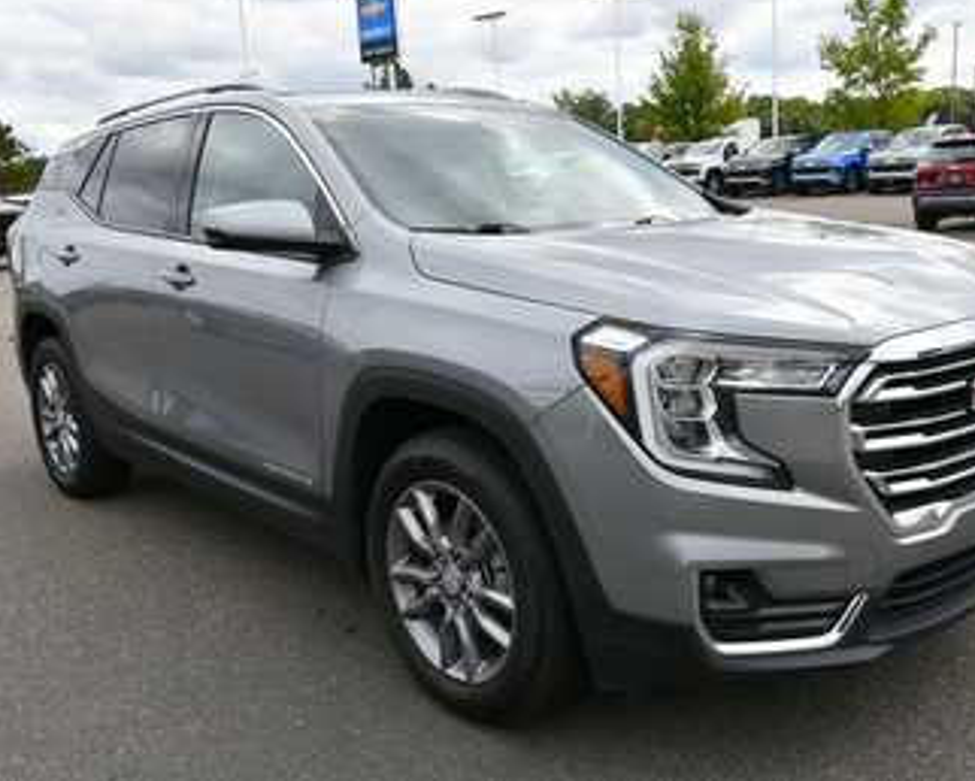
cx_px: 506
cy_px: 383
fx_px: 1011
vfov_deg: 42.3
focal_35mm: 35
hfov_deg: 51.5
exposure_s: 1/250
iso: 160
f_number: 8
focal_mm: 20
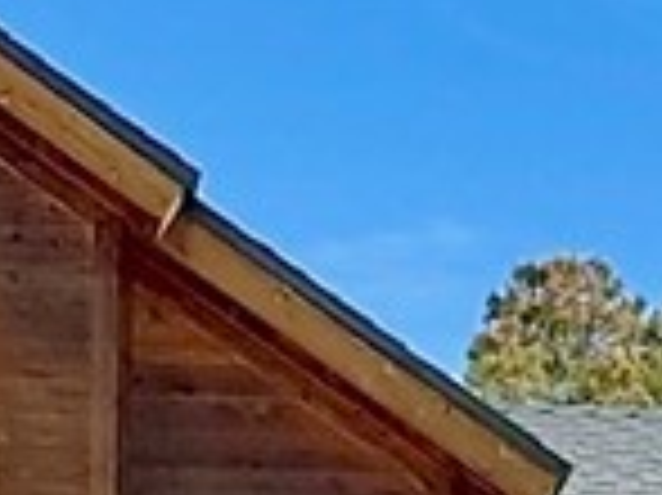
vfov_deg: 4.4
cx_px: 122
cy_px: 1123
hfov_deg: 5.9
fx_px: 6382
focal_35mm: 334
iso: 80
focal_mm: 6.76
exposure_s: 1/2667
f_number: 1.78
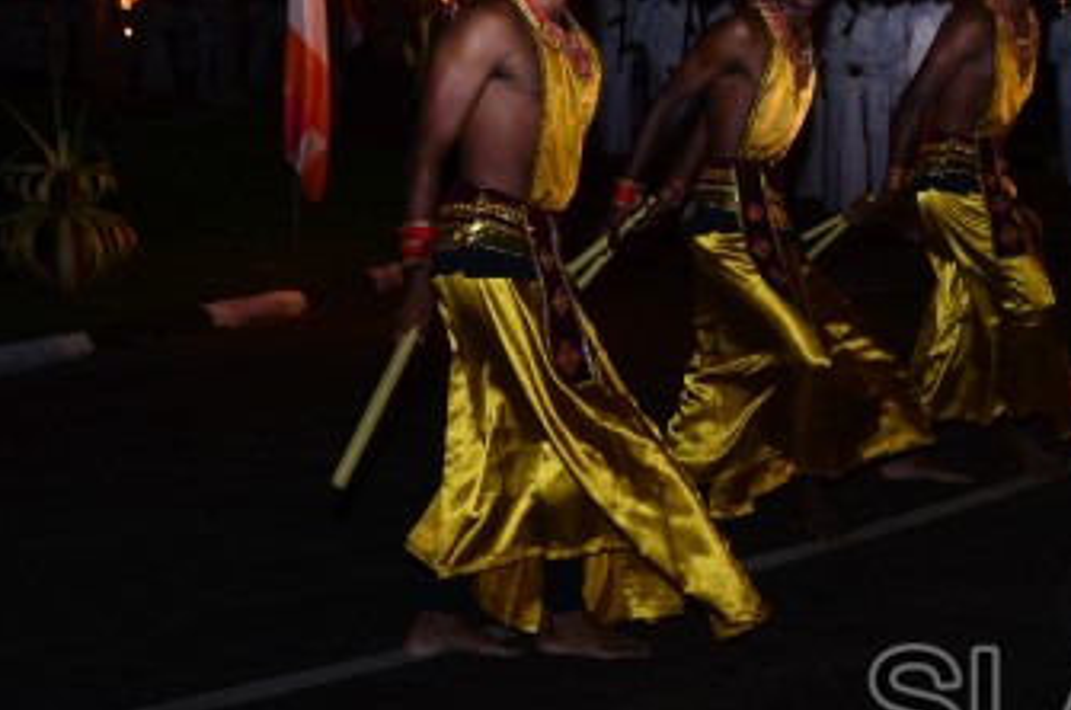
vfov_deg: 15.8
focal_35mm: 86
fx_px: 2554
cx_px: 953
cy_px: 248
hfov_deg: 23.1
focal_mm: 32
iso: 500
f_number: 6.3
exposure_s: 1/50
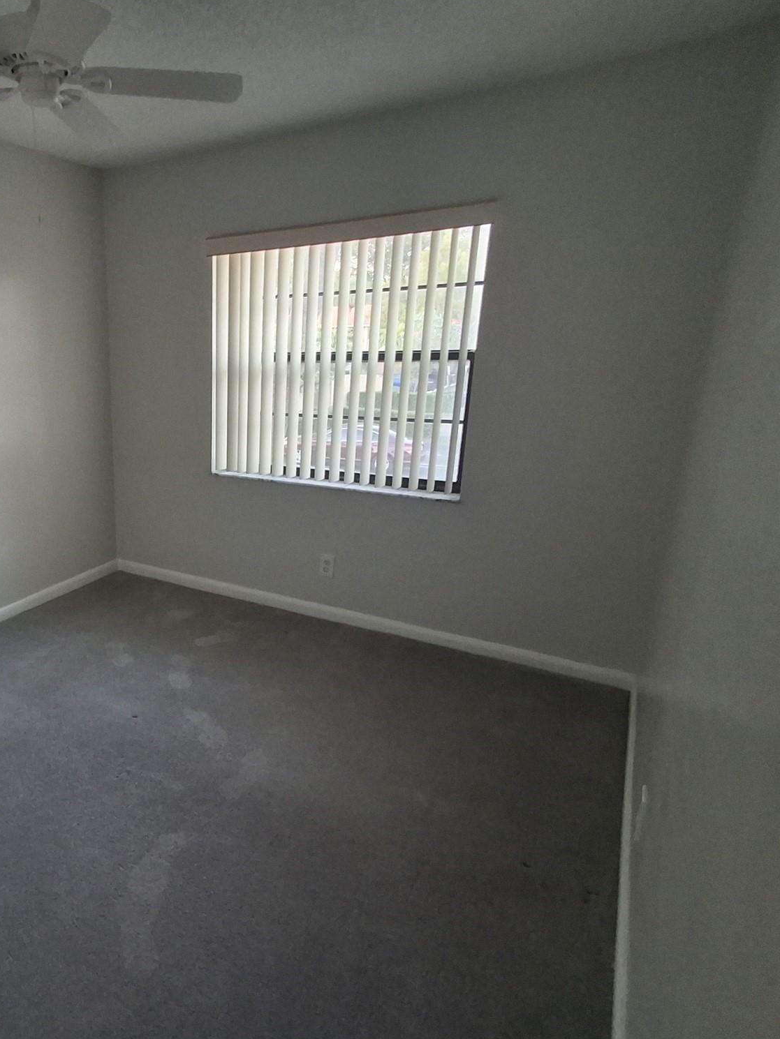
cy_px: 526
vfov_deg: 76.4
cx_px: 138
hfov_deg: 55.9
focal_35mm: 22
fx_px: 661
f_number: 2.2
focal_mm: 1.64
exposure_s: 1/50
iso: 250
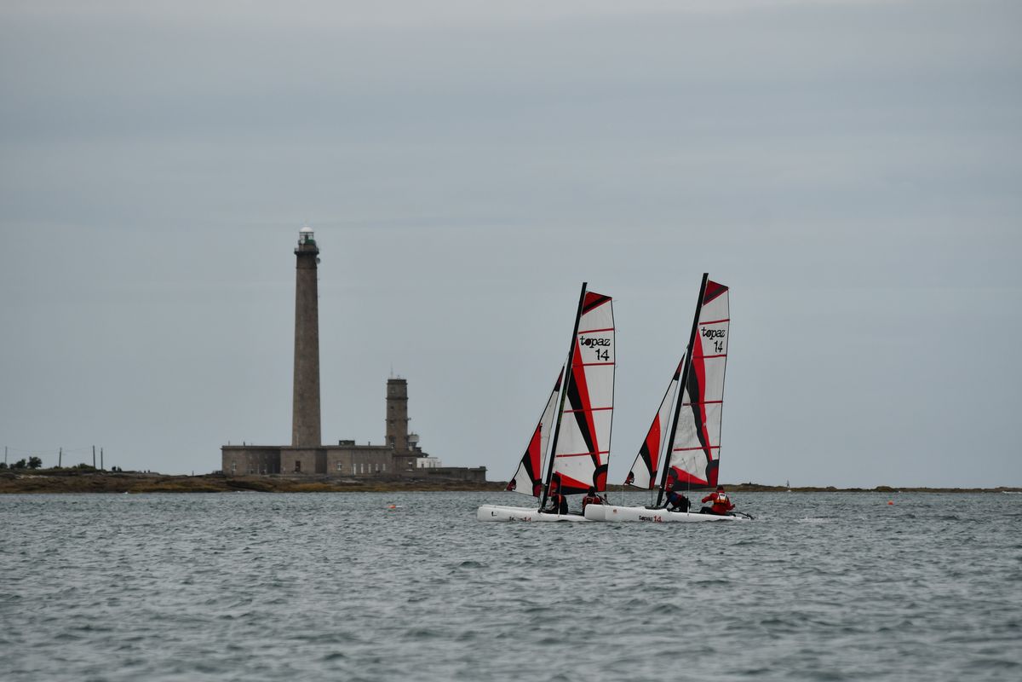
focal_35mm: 255
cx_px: 511
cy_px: 341
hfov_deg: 8.1
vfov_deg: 5.4
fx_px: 7239
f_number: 5.6
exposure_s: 1/5000
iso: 320
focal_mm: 170
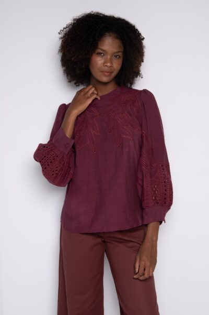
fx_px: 418
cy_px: 158
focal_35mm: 48
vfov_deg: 41.1
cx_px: 104
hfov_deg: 28.0
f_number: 5.6
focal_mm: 48
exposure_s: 1/160
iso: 200
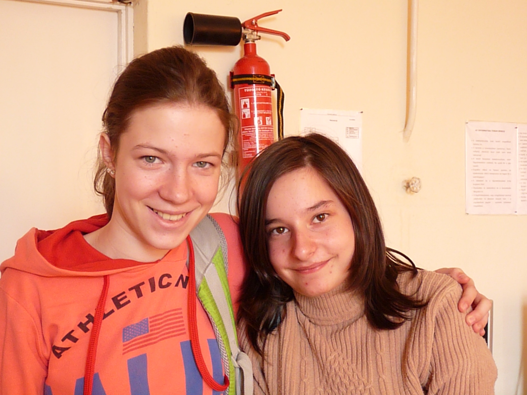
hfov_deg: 34.9
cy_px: 198
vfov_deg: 26.6
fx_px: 837
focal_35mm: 55
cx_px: 264
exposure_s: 1/125
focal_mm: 9.9
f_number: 4
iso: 800
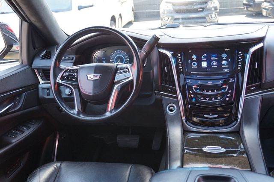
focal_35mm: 34
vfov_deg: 38.3
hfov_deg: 55.1
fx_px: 262
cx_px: 137
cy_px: 91
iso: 320
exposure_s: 1/60
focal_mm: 23
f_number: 4
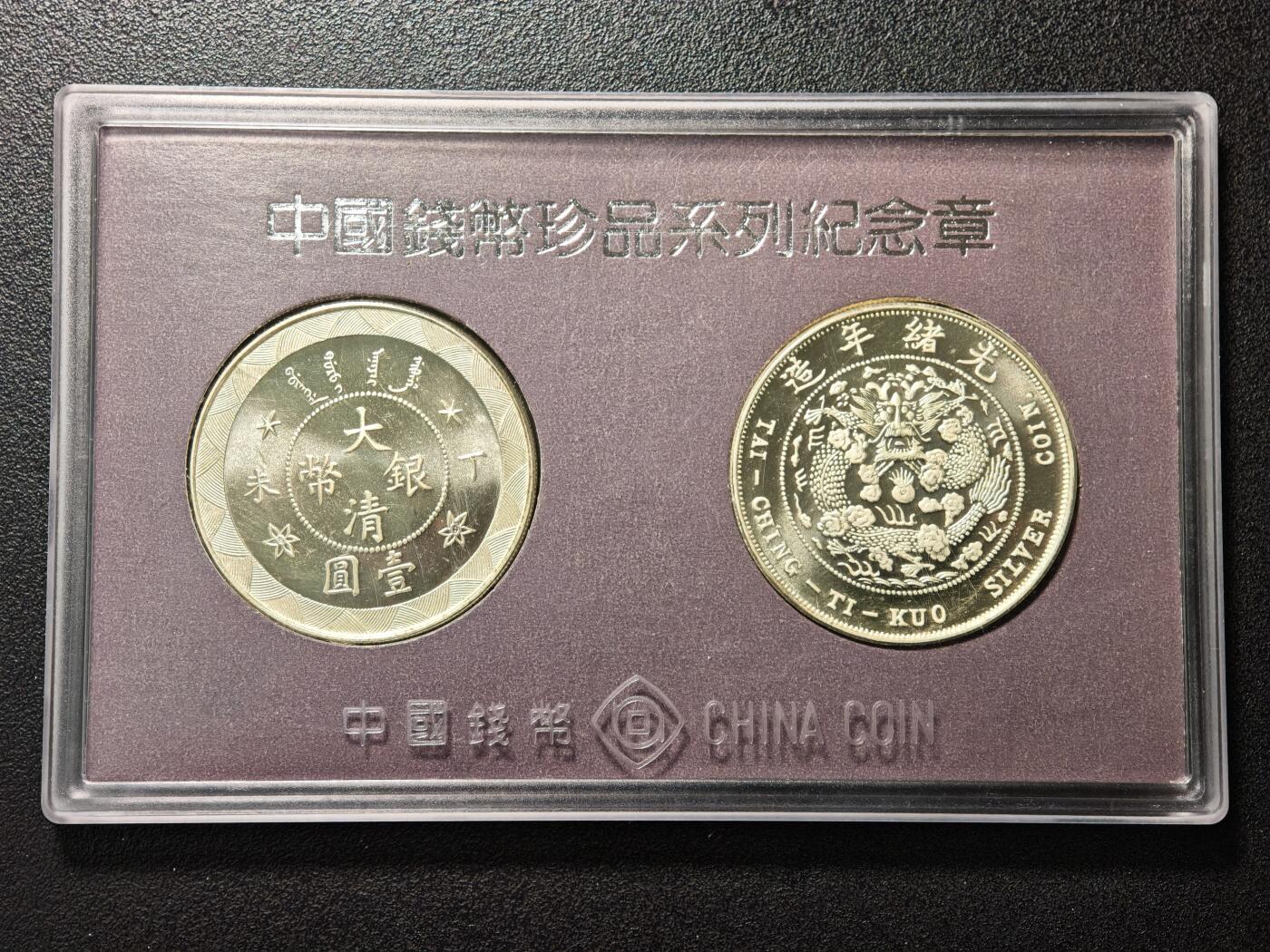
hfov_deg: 32.2
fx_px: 2201
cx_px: 635
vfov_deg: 24.4
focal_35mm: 60
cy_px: 476
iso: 640
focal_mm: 9
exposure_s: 1/120
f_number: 2
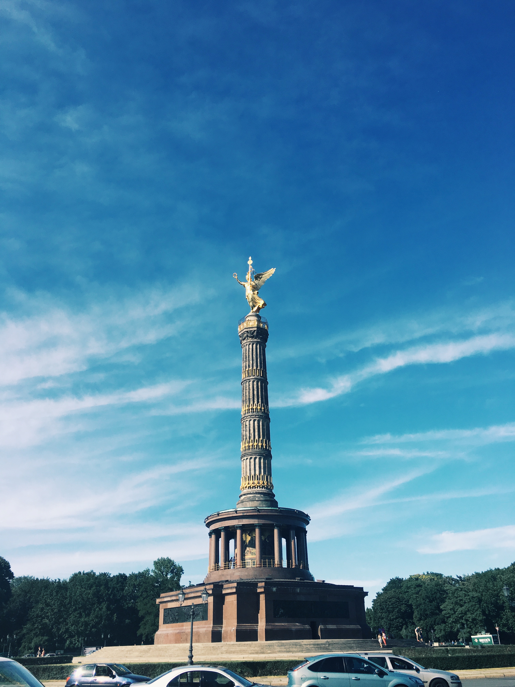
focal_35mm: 29
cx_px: 258
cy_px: 344
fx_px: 575
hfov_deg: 48.2
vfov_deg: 61.7
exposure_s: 1/1326
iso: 25
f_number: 2.2
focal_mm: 4.15
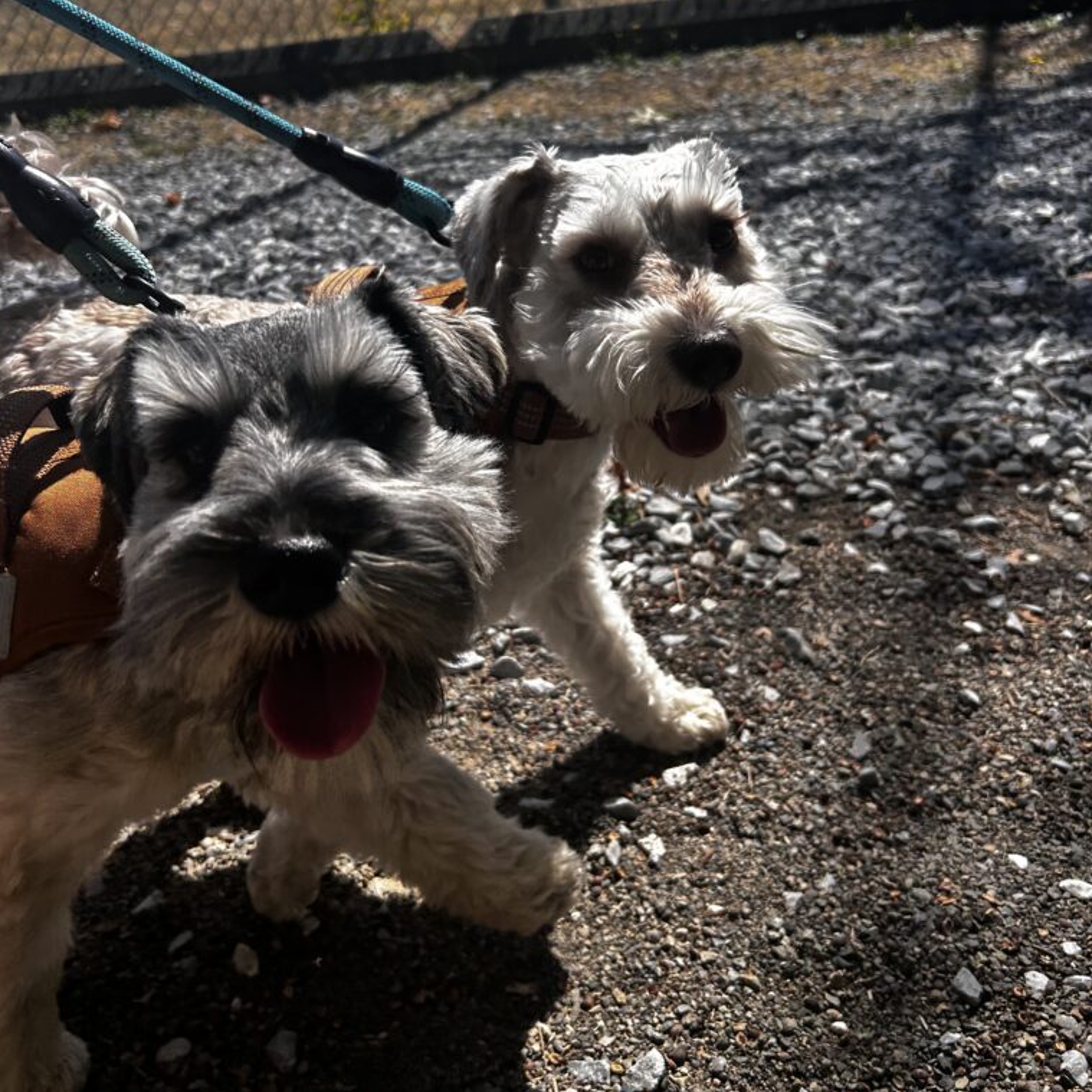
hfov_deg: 52.5
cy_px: 446
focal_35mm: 31
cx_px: 541
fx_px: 1106
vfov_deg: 52.2
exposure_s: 1/4115
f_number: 1.5
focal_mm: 5.7
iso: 50
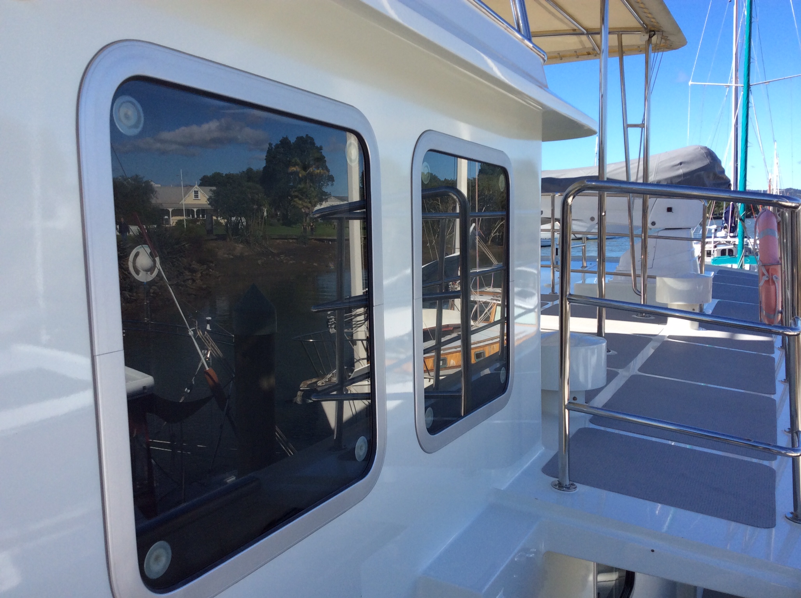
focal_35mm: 33
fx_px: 763
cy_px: 299
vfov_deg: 42.8
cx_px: 400
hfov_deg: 55.4
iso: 32
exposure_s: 1/784
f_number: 2.4
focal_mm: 3.3
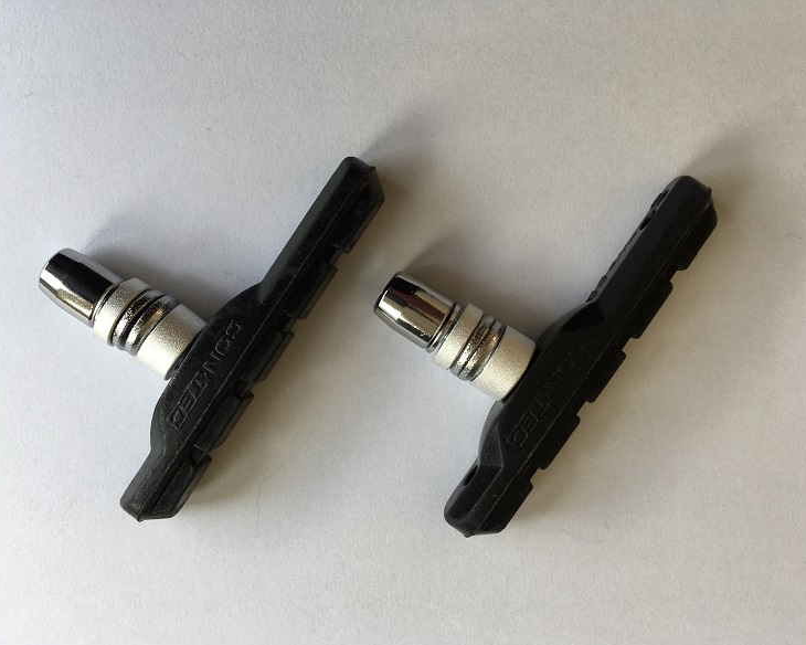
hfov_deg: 57.1
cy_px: 330
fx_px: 739
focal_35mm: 31
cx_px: 378
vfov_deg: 47.1
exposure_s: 1/50
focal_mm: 4.15
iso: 25
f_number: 2.2
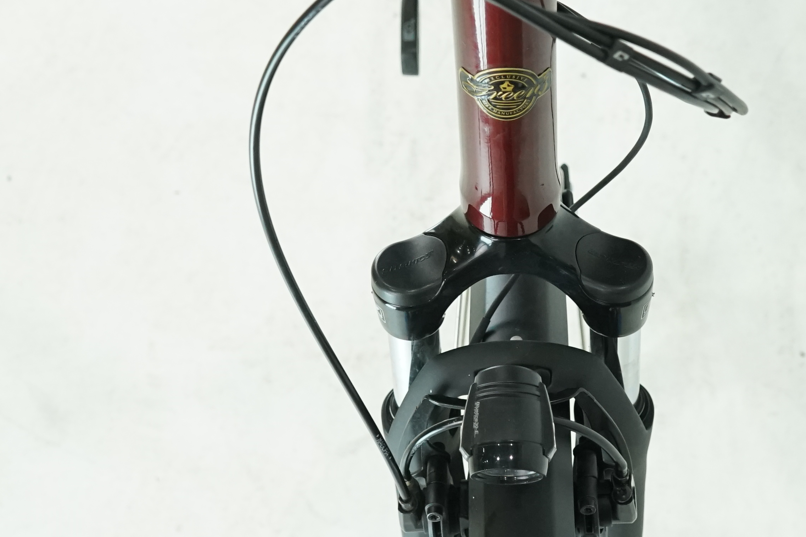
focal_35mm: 95
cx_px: 505
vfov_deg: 14.4
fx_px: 2127
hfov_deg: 21.4
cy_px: 177
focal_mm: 36
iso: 1600
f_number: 5
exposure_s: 1/200
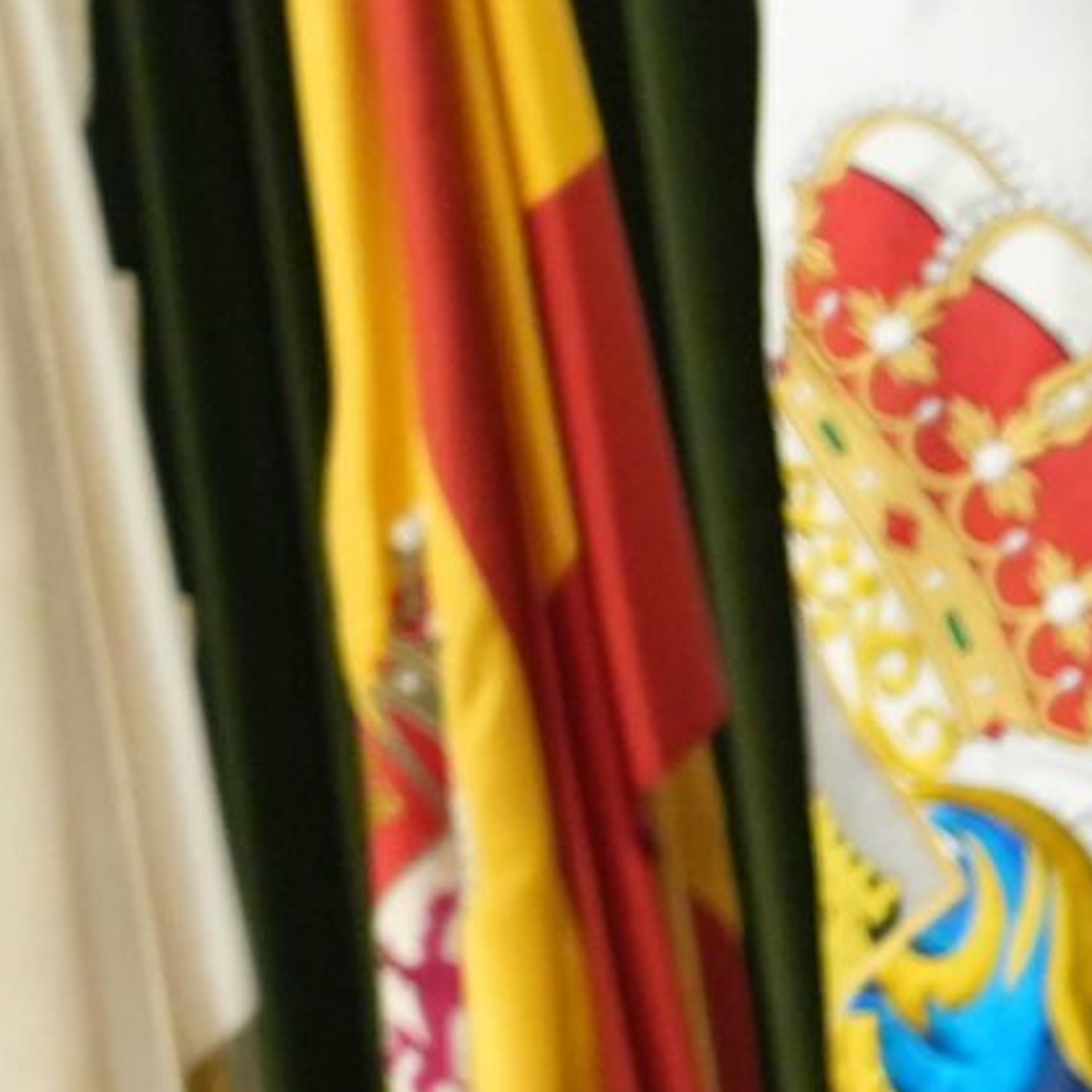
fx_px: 19380
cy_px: 1628
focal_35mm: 543
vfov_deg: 3.2
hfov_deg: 3.2
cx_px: 2467
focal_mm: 105
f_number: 4
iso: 4000
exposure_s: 1/100
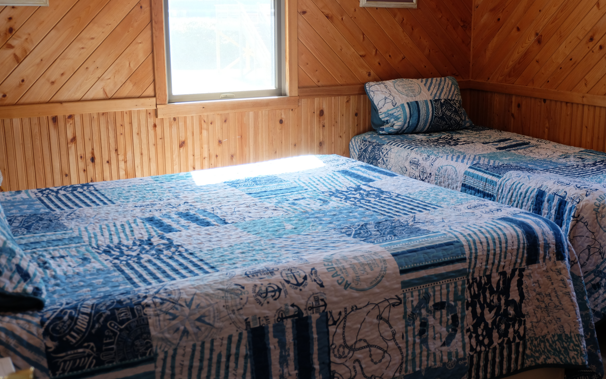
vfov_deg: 29.9
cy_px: 194
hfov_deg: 46.2
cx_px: 302
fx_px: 710
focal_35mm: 43
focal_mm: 28.2
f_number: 4.5
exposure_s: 1/50
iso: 400
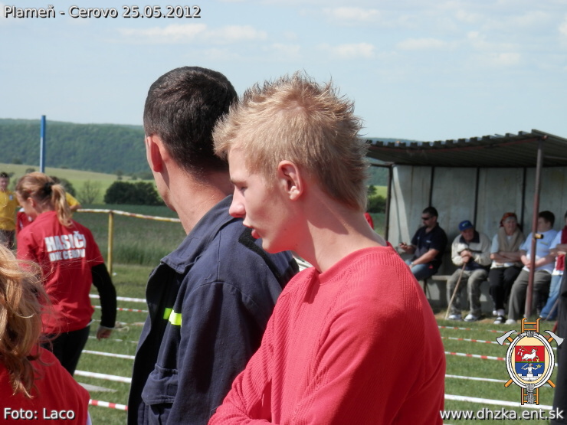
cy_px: 212
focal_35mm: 128
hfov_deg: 15.4
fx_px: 2097
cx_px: 284
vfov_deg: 11.6
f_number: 5.3
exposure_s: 1/320
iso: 80
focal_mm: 22.9
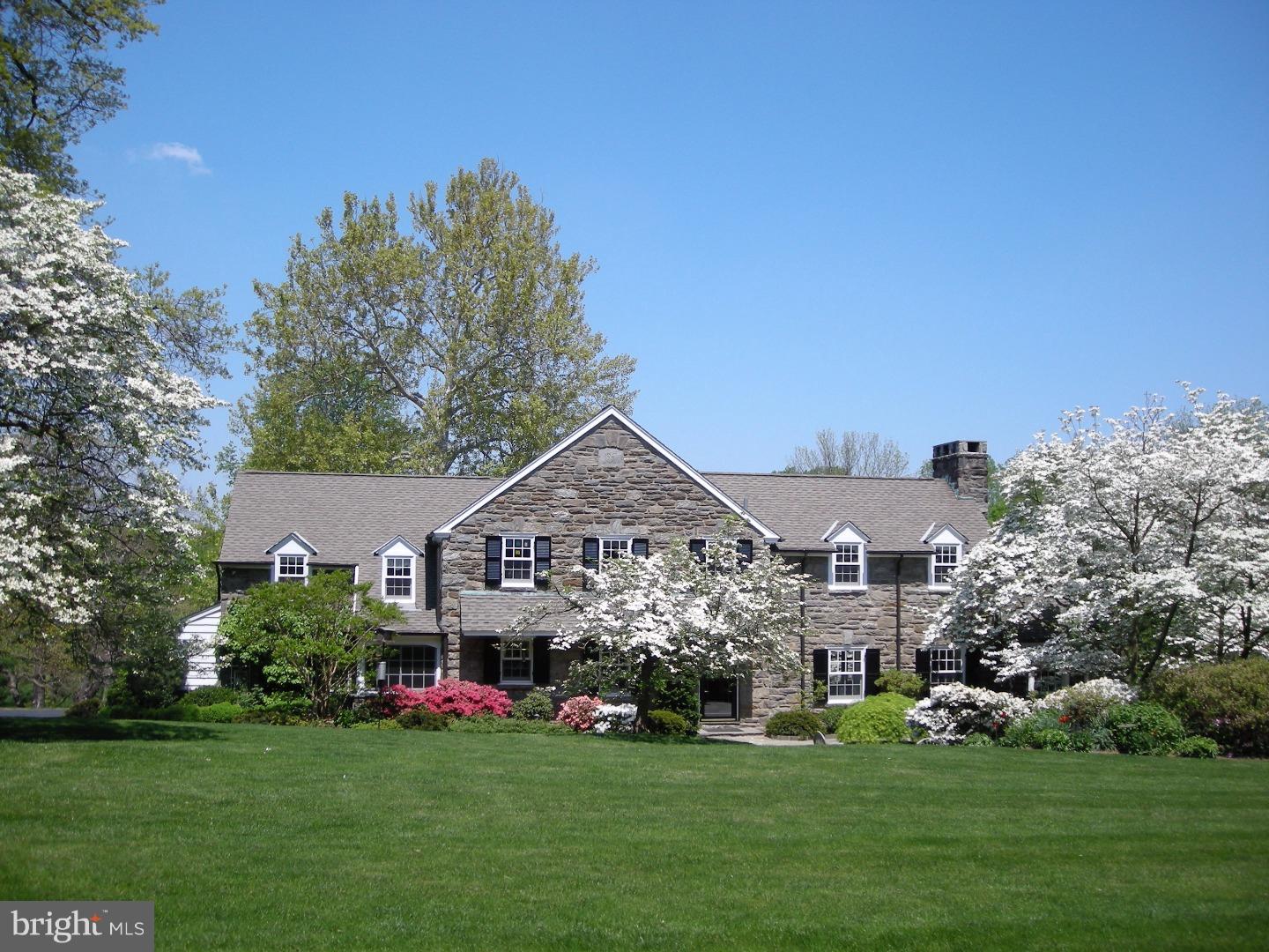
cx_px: 634
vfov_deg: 40.7
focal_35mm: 35
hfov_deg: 52.6
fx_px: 1283
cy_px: 476
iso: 50
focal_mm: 5.7
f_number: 5.7
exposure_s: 1/185
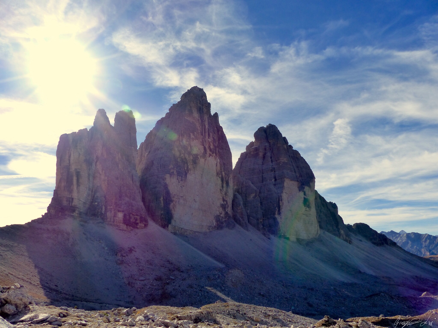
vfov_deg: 54.9
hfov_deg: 69.4
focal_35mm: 25
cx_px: 219
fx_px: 316
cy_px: 164
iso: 160
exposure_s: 1/1300
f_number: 4
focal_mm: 4.5
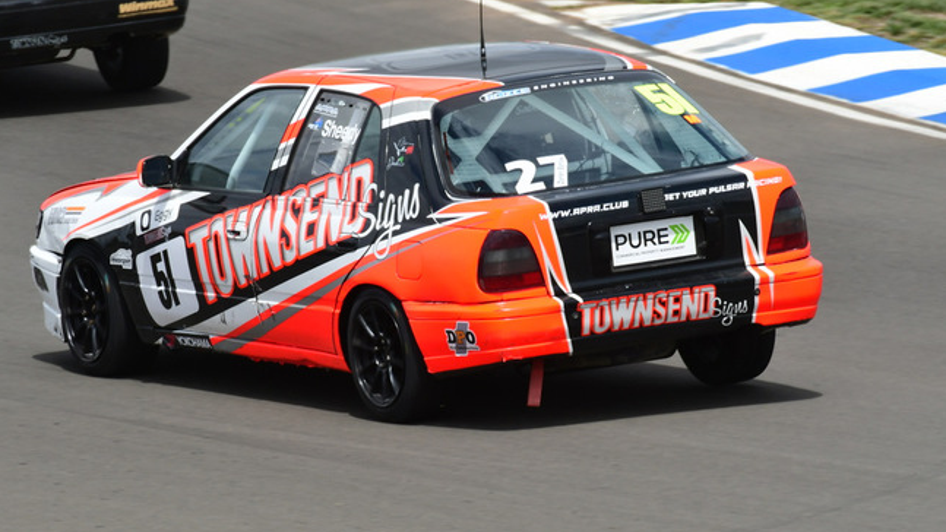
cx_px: 417
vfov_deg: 1.3
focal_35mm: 972
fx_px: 24383
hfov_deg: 2.2
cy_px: 159
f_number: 10
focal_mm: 500
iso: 320
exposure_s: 1/640
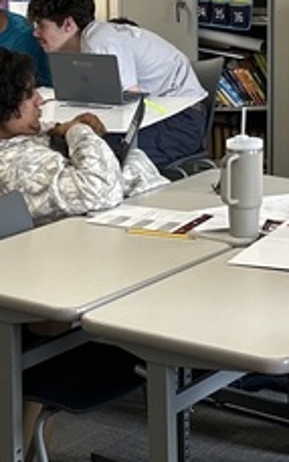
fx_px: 1551
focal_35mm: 123
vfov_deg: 16.9
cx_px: 24
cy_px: 105
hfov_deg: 10.6
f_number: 1.5
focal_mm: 5.7
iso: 64
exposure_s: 1/60
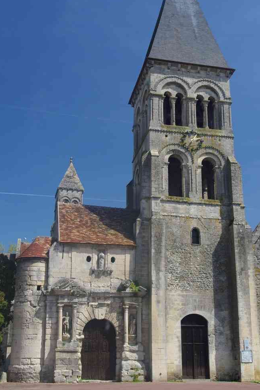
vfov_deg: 41.5
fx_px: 515
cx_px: 128
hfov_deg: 28.4
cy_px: 195
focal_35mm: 48
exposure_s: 1/60
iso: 200
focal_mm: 31
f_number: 11
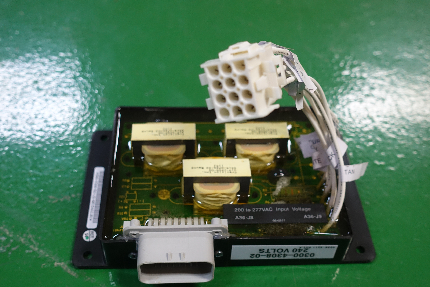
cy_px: 144
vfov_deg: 31.2
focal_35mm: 43
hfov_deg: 45.4
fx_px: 514
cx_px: 215
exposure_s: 1/25
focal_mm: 15.94
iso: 800
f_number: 2.8
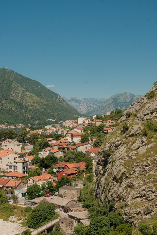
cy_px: 118
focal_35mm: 45
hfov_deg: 29.9
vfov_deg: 43.6
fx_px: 294
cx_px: 78
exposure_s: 1/500
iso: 500
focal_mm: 30.2
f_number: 13
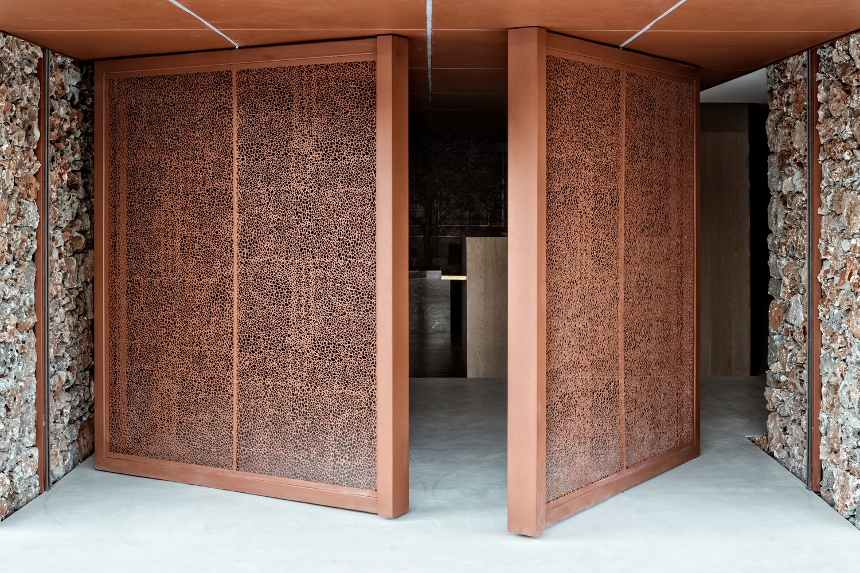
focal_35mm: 45
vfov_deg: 29.9
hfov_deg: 43.6
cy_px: 286
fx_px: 1075
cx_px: 430
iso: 100
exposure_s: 2
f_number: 11
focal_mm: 45
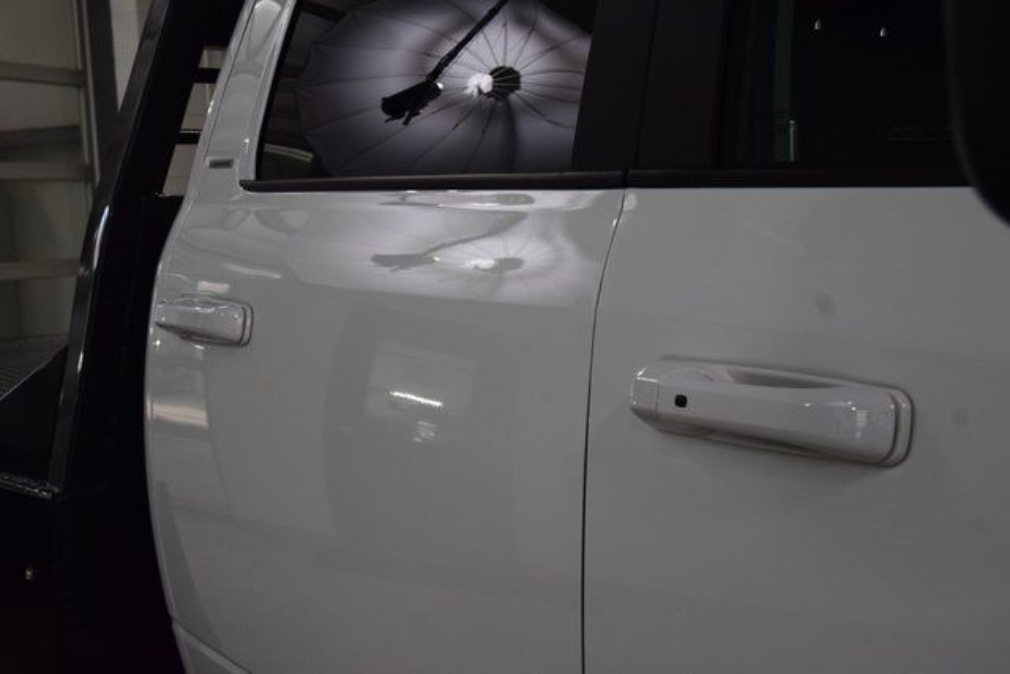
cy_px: 337
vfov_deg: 26.5
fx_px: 1431
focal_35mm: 51
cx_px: 505
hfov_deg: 38.9
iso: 900
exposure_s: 1/60
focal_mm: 34
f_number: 8
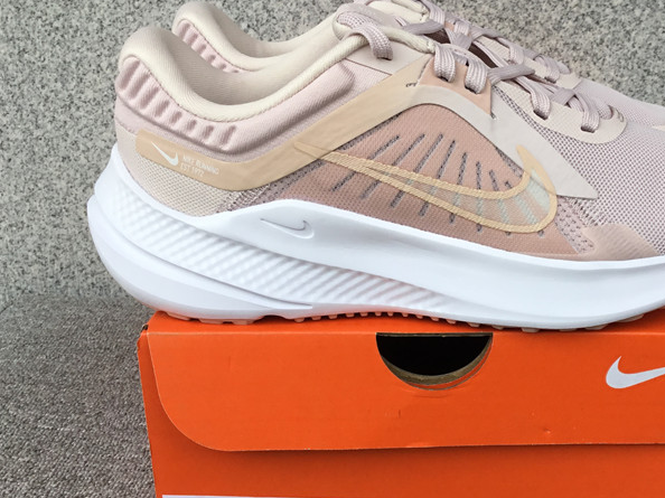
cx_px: 449
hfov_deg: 39.9
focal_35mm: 47
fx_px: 903
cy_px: 277
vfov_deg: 30.8
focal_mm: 3.3
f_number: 2.4
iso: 25
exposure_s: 1/197
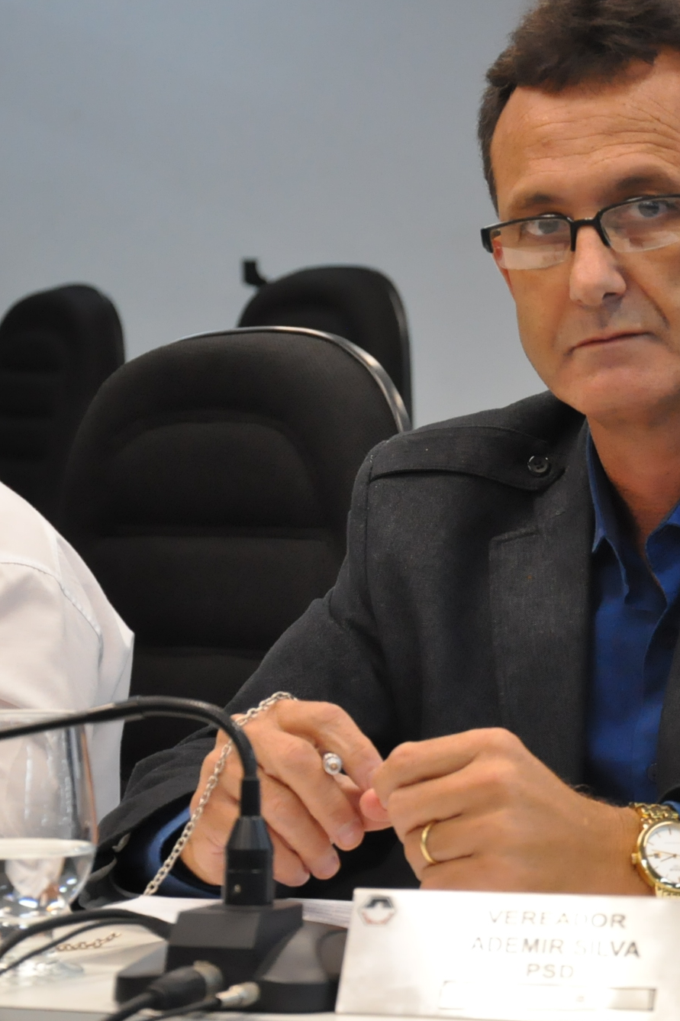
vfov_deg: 13.8
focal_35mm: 149
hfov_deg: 9.2
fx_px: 4222
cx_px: 615
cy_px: 487
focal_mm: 62
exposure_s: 1/160
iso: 2000
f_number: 5.3
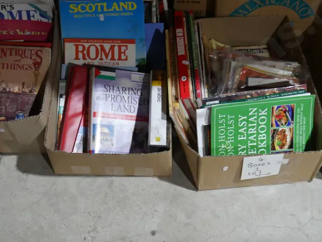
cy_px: 119
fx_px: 466
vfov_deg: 29.2
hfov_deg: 38.1
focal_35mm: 50
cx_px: 178
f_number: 3.5
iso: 320
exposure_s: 1/60
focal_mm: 14
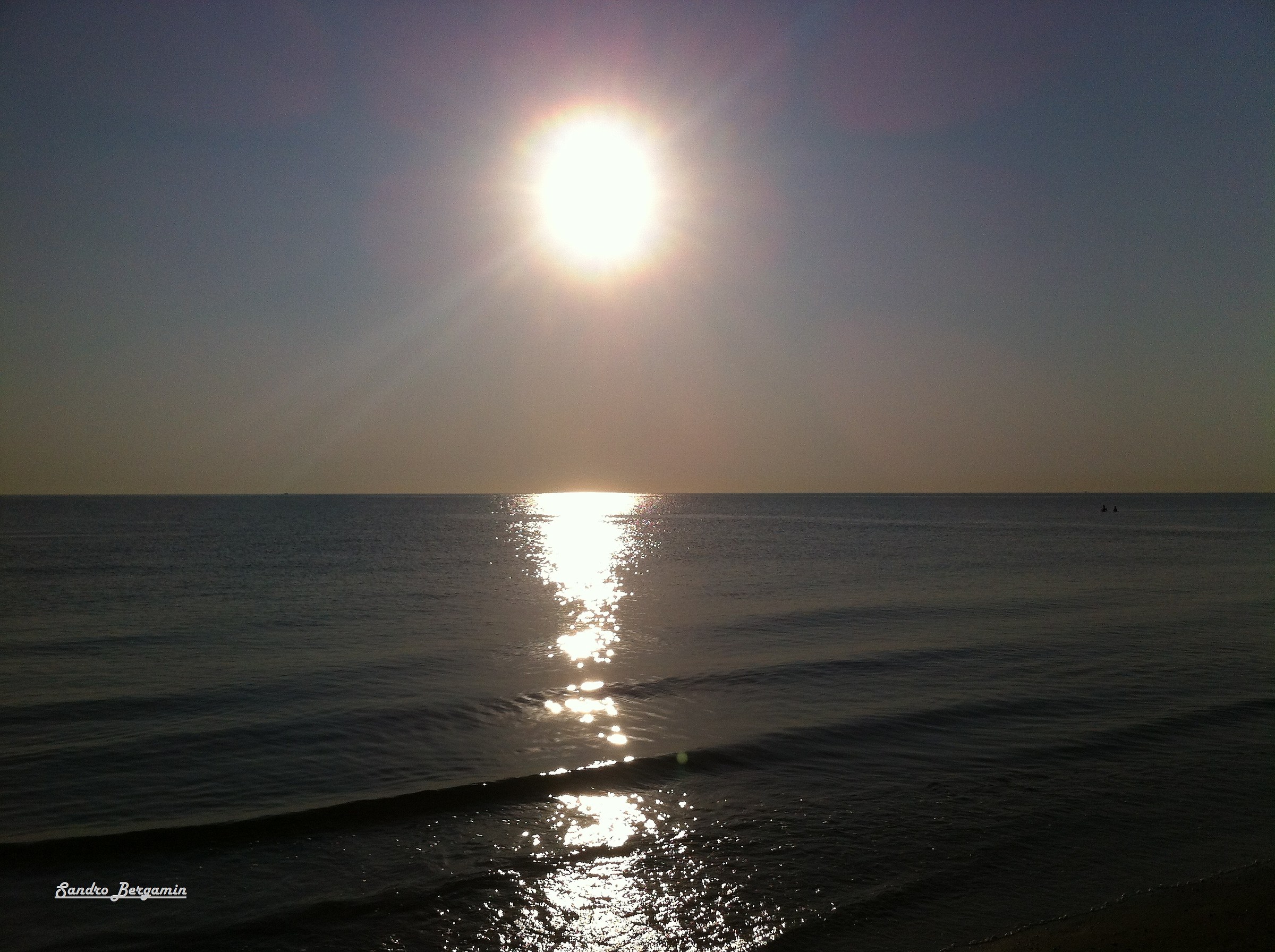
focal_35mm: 35
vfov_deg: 40.6
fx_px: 1287
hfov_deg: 52.7
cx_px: 638
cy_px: 476
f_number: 2.8
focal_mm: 3.85
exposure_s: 1/15082
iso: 100
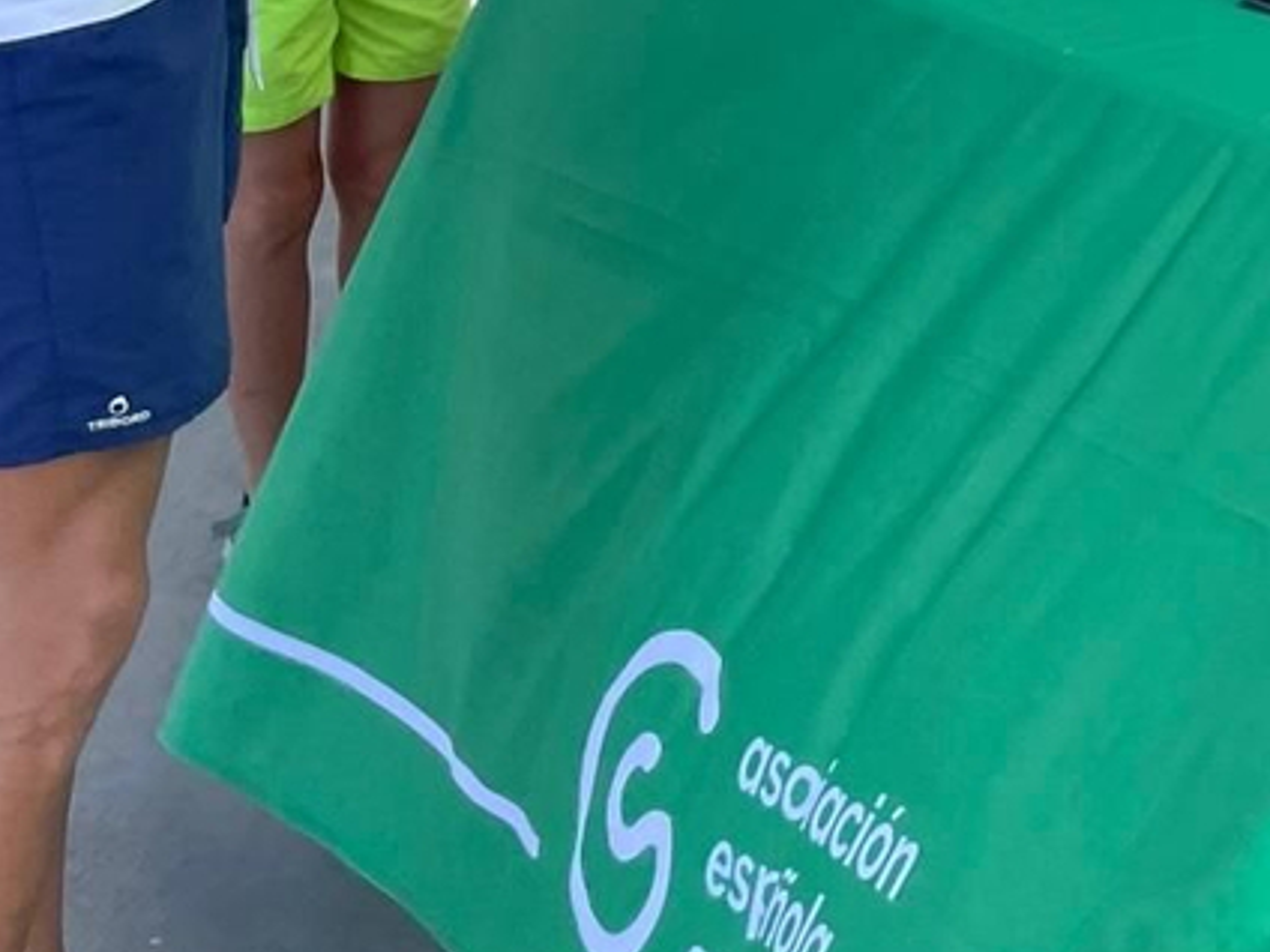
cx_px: 1767
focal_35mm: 98
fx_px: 3595
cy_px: -566
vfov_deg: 13.9
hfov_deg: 18.3
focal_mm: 4.2
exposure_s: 1/1473
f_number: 1.6
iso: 32
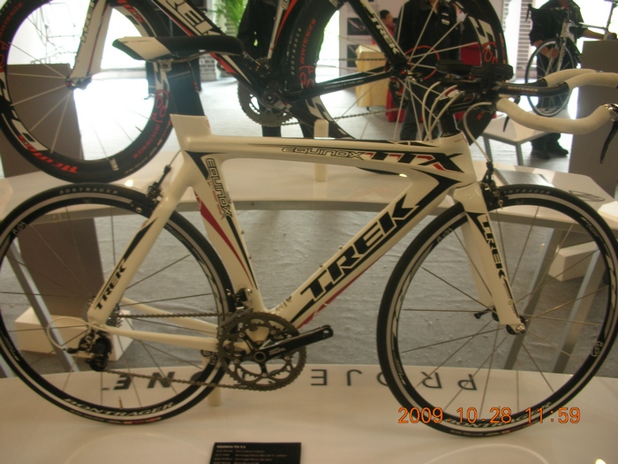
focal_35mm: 35
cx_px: 309
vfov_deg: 40.7
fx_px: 625
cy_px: 232
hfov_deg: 52.6
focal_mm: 5.8
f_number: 3
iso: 50
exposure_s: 1/13.4
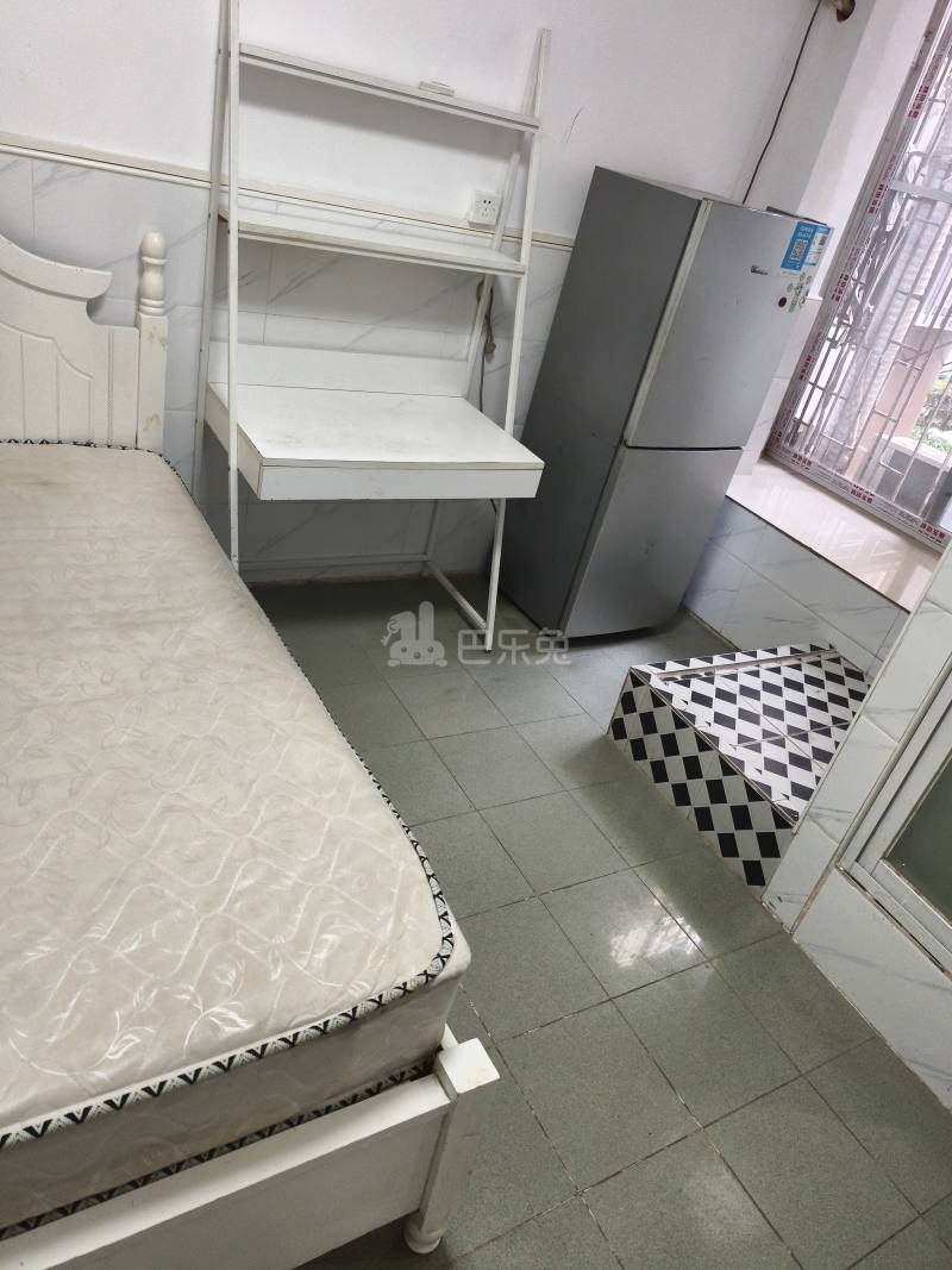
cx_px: 476
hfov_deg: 58.9
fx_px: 844
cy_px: 635
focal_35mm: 23
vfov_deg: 73.9
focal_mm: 5.6
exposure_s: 1/100
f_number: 1.57
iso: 617
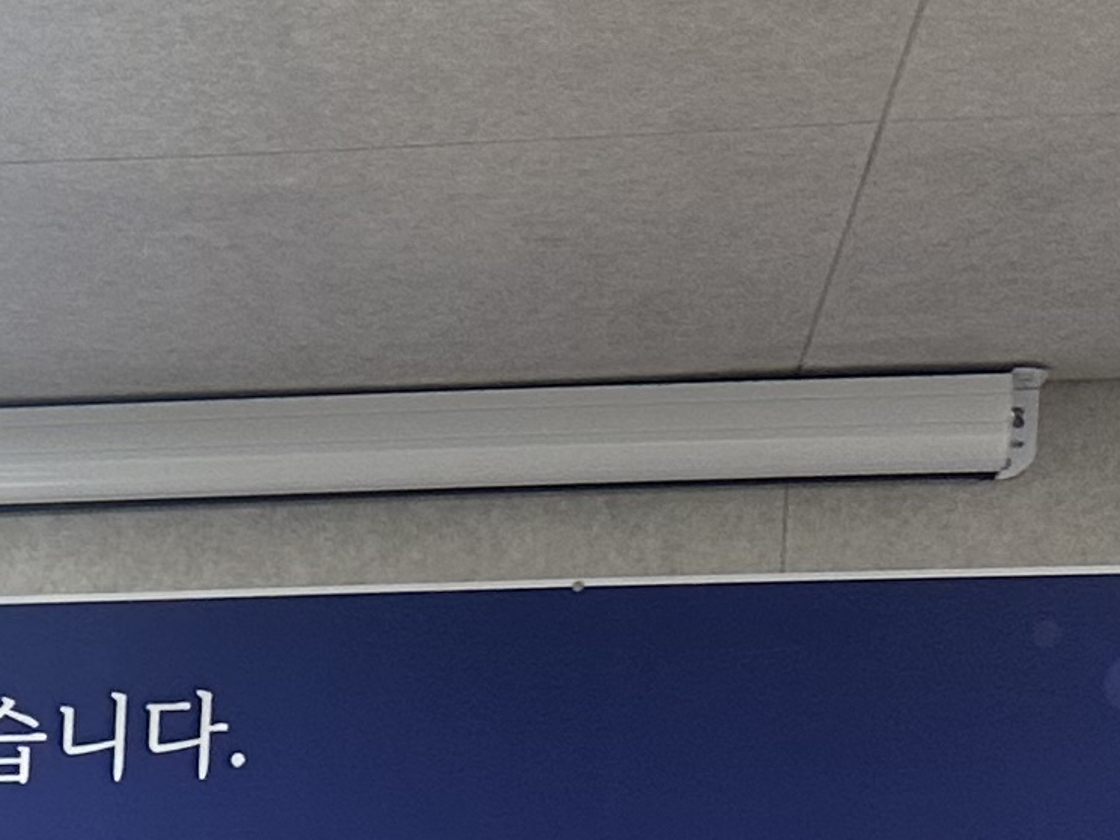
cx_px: -488
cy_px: 1815
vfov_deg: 10.3
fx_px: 4206
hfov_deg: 14.3
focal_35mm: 130
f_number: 1.78
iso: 160
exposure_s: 1/60
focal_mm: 6.86
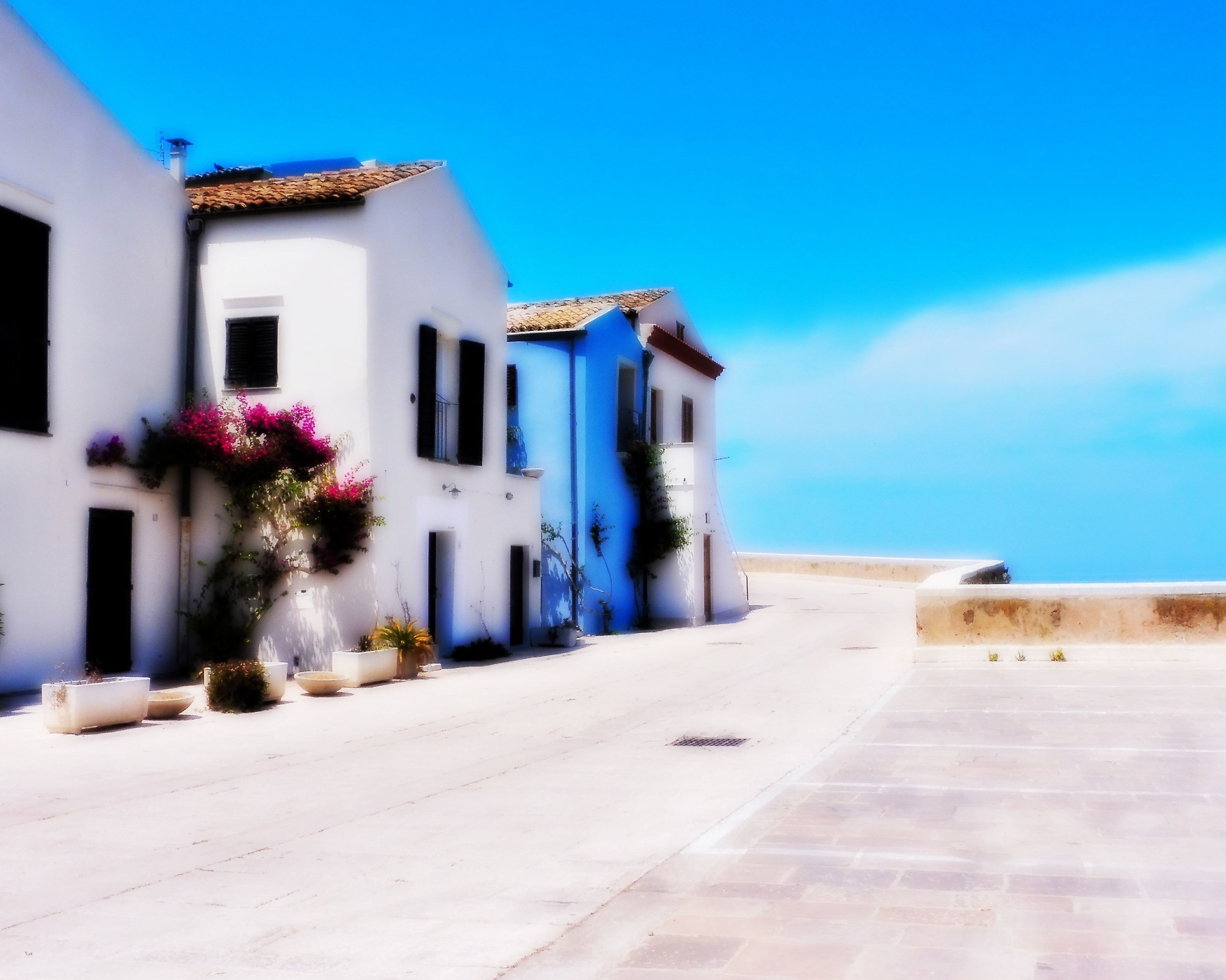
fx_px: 1270
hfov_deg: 51.3
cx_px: 718
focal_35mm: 35
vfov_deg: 42.2
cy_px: 458
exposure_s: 1/640
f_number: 7.1
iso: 100
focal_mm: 5.4
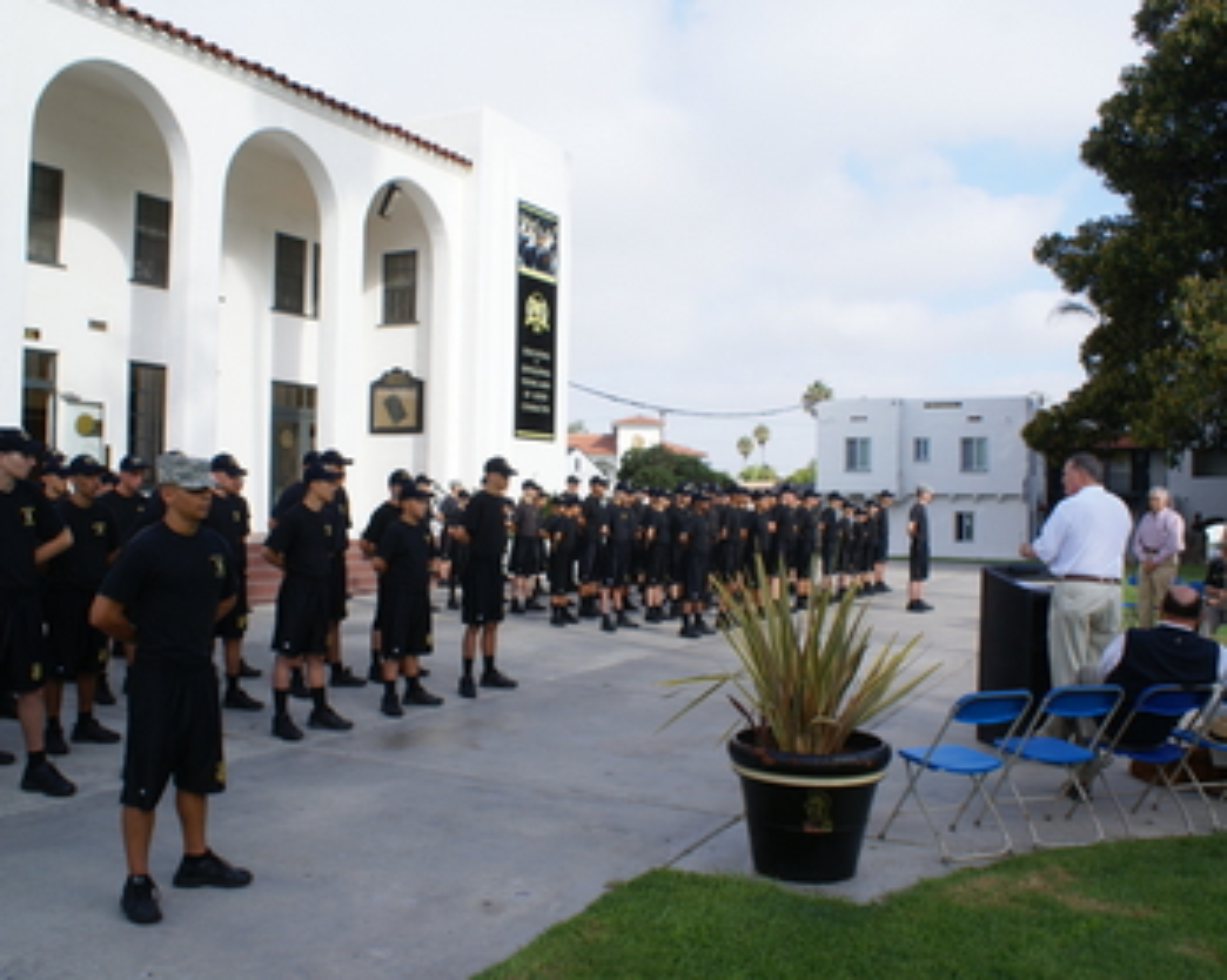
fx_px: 1125
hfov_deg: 57.2
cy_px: 481
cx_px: 615
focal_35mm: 31
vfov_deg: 47.1
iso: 100
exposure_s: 1/125
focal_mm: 18
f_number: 10
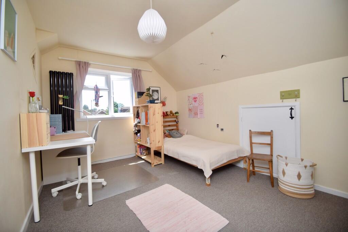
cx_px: 174
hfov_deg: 100.4
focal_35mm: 15
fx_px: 145
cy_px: 116
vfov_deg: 77.3
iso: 100
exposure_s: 1/200
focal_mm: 10
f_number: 3.5
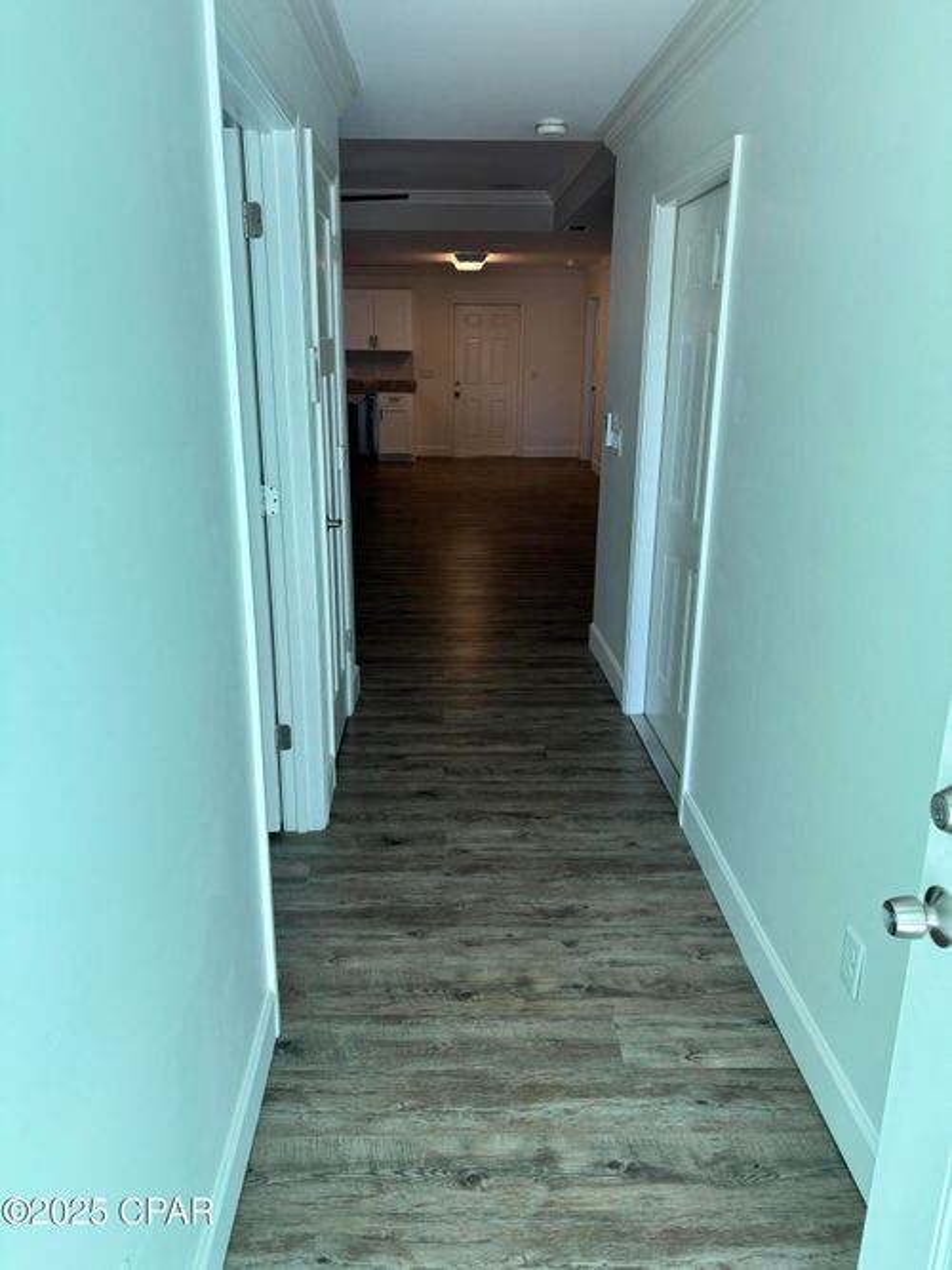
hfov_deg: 53.0
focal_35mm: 26
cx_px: 476
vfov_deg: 67.3
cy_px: 635
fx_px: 954
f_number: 1.6
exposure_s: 1/121
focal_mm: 5.96
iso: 40
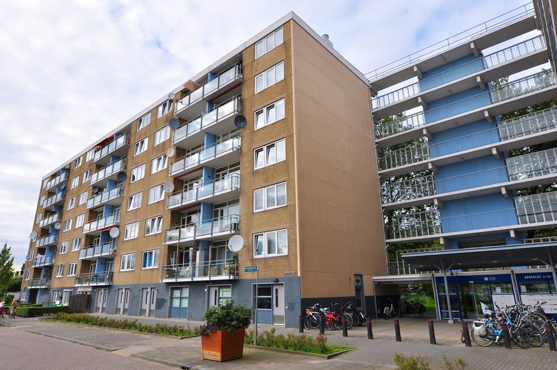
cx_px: 278
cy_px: 185
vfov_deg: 56.0
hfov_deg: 77.4
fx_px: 348
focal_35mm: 22
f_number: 10
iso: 220
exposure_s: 1/250
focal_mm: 15
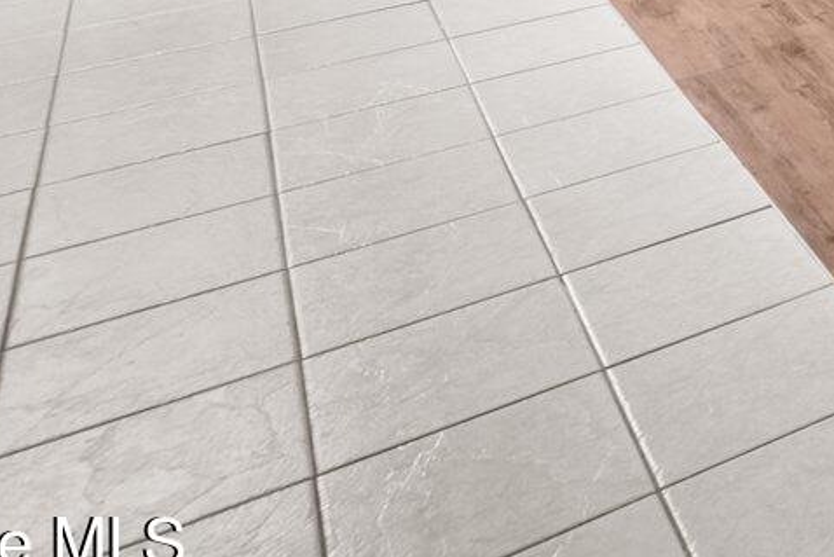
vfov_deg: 17.0
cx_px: 1464
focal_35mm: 60
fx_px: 1390
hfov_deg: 22.1
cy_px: -540
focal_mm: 14
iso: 640
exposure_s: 1/5
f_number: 7.1
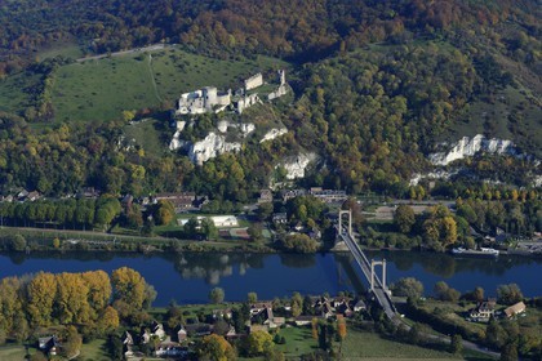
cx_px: 271
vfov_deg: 14.9
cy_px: 180
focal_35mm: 92
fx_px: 1385
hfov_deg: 22.1
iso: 400
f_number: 8
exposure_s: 1/800
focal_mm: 92
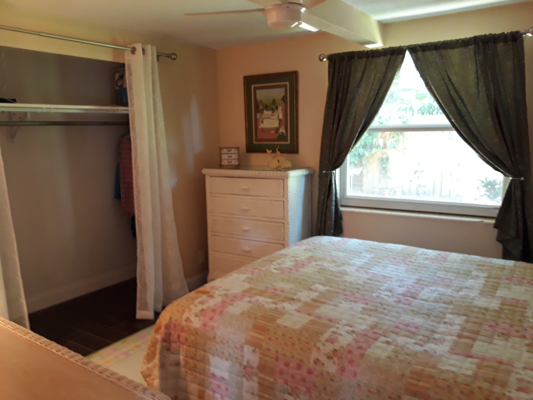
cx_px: 266
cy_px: 200
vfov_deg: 49.7
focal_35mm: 28
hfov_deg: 63.4
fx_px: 431
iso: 250
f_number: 1.7
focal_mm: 3.7
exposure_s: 1/24
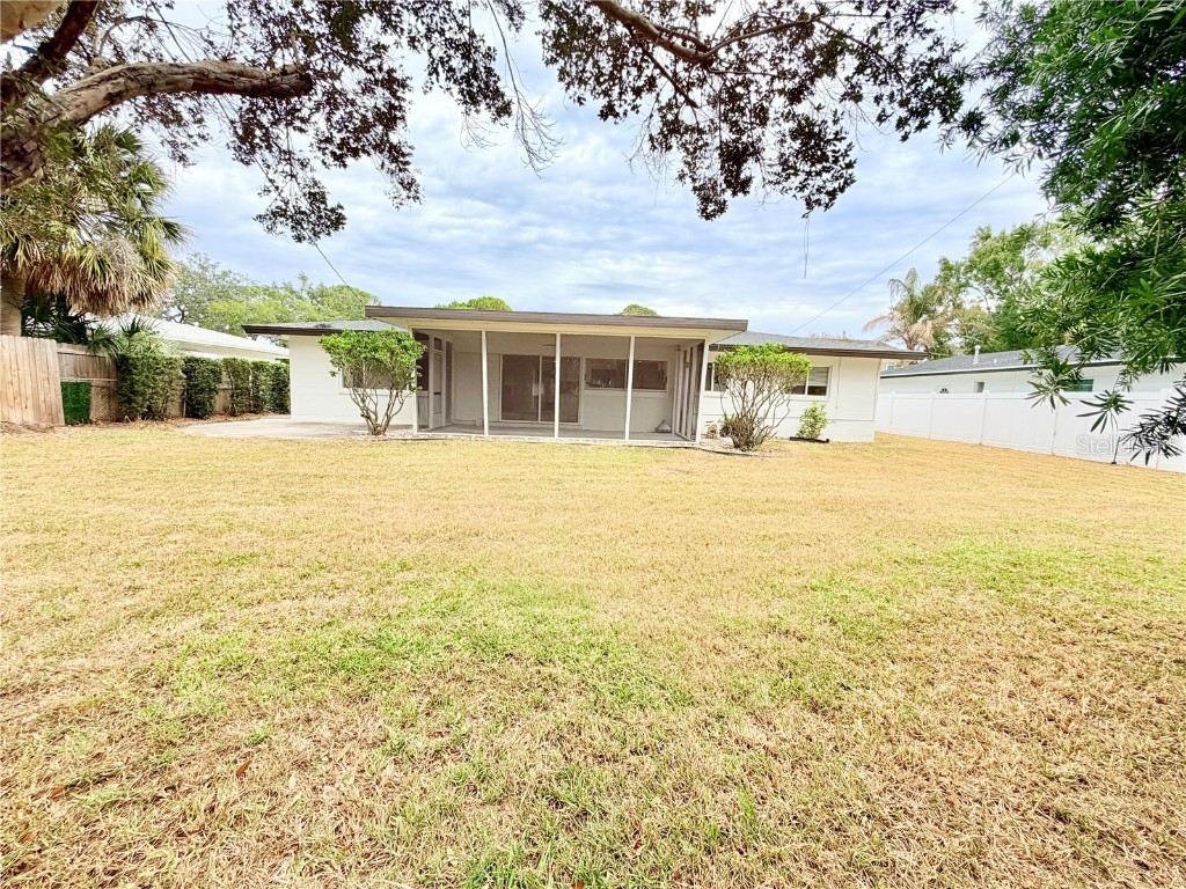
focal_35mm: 14
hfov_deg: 102.1
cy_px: 444
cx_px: 593
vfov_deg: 85.7
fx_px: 480
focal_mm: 2.22
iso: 40
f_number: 2.2
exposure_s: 1/638
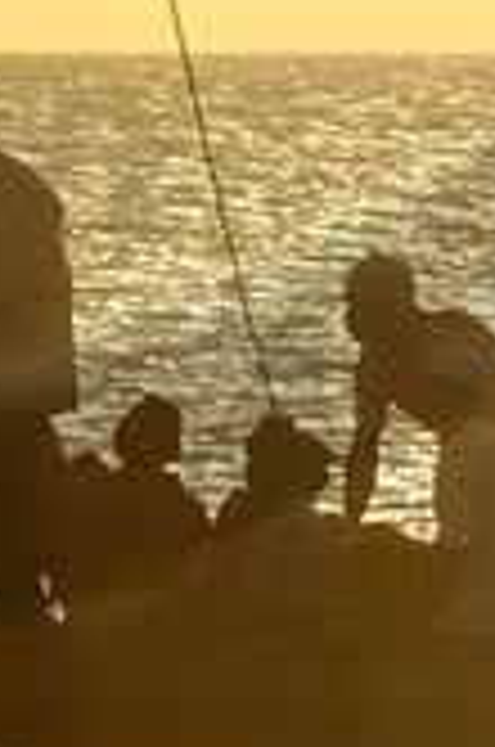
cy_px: -1188
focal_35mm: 1352
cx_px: -540
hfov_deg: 1.0
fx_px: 28000
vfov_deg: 1.5
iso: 400
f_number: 13
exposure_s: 1/500
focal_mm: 140
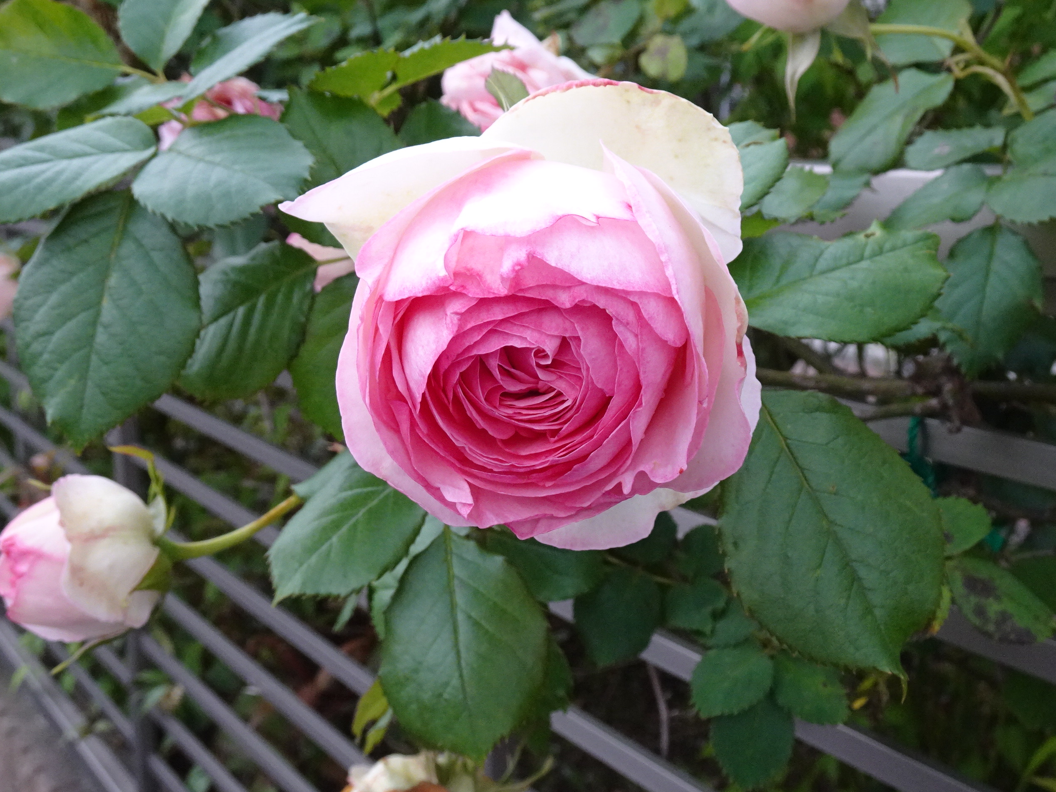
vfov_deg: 36.8
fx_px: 1190
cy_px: 402
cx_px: 526
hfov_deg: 47.9
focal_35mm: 39
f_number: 4
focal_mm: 6.44
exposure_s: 1/80
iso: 500
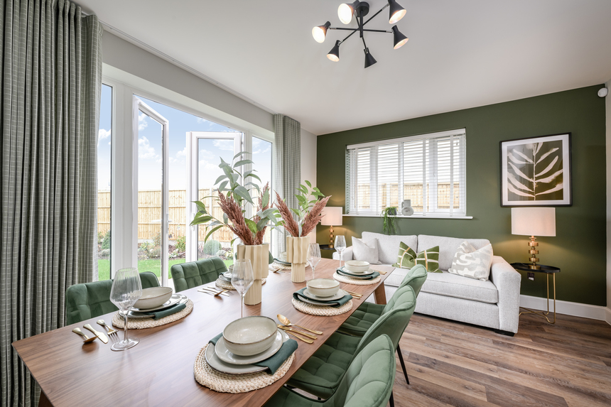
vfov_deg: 81.2
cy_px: 204
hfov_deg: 104.3
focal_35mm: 14
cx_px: 306
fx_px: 238
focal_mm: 14
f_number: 11
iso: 100
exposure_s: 1/4
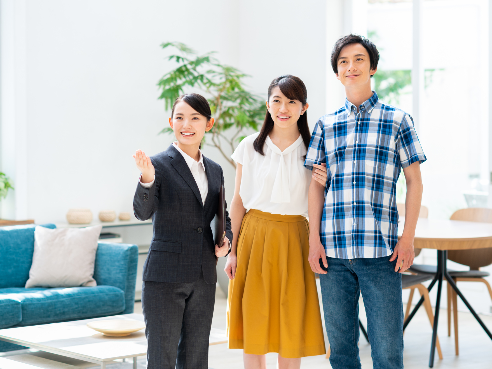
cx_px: 235
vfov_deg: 15.9
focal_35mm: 93
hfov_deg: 21.1
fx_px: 1322
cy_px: 183
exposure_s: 1/160
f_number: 3.2
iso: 200
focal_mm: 85
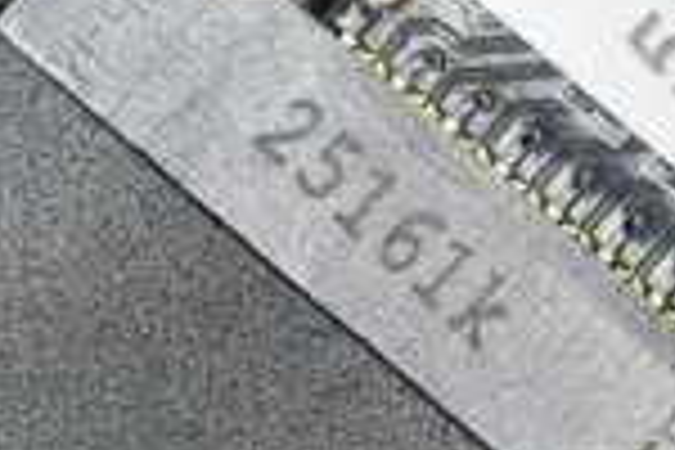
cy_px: 394
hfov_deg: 3.3
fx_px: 11549
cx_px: 2074
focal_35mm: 616
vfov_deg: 2.2
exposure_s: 1/100
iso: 2000
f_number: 5.6
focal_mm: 90
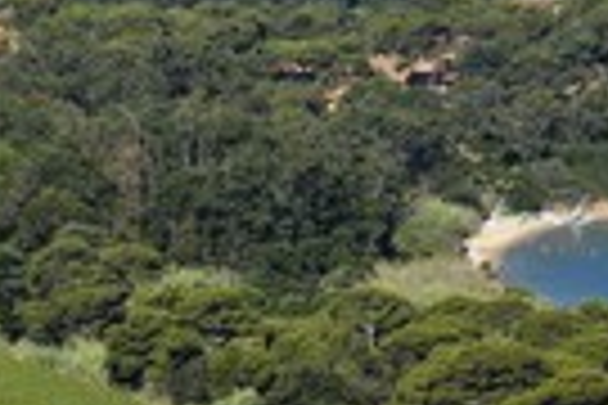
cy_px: 171
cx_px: -86
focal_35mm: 403
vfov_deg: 3.4
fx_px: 6806
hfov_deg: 5.1
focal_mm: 130
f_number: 13
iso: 200
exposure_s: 1/250
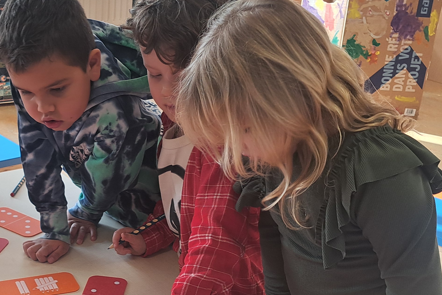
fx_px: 749
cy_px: 264
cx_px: 140
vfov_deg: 21.8
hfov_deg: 32.6
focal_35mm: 61
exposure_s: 1/100
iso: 50
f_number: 1.8
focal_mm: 5.23
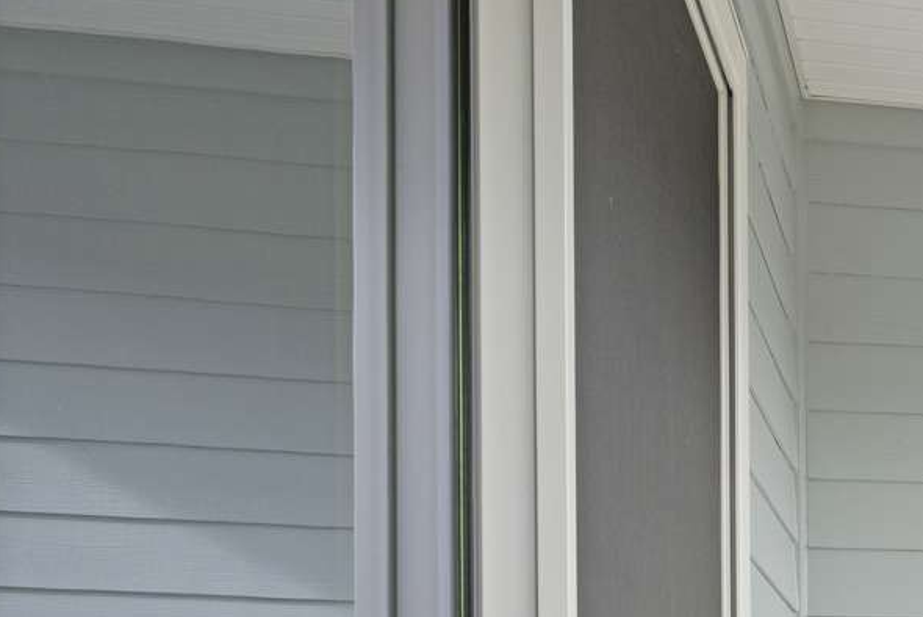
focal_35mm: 73
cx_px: 1438
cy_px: 889
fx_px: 1869
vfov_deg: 17.1
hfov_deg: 22.2
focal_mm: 17.2
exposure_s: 1/160
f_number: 9
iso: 320
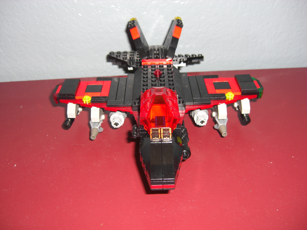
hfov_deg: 49.0
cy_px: 115
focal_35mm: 38
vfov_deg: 37.7
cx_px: 154
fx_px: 337
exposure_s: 1/60
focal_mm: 7.9
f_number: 2.8
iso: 80
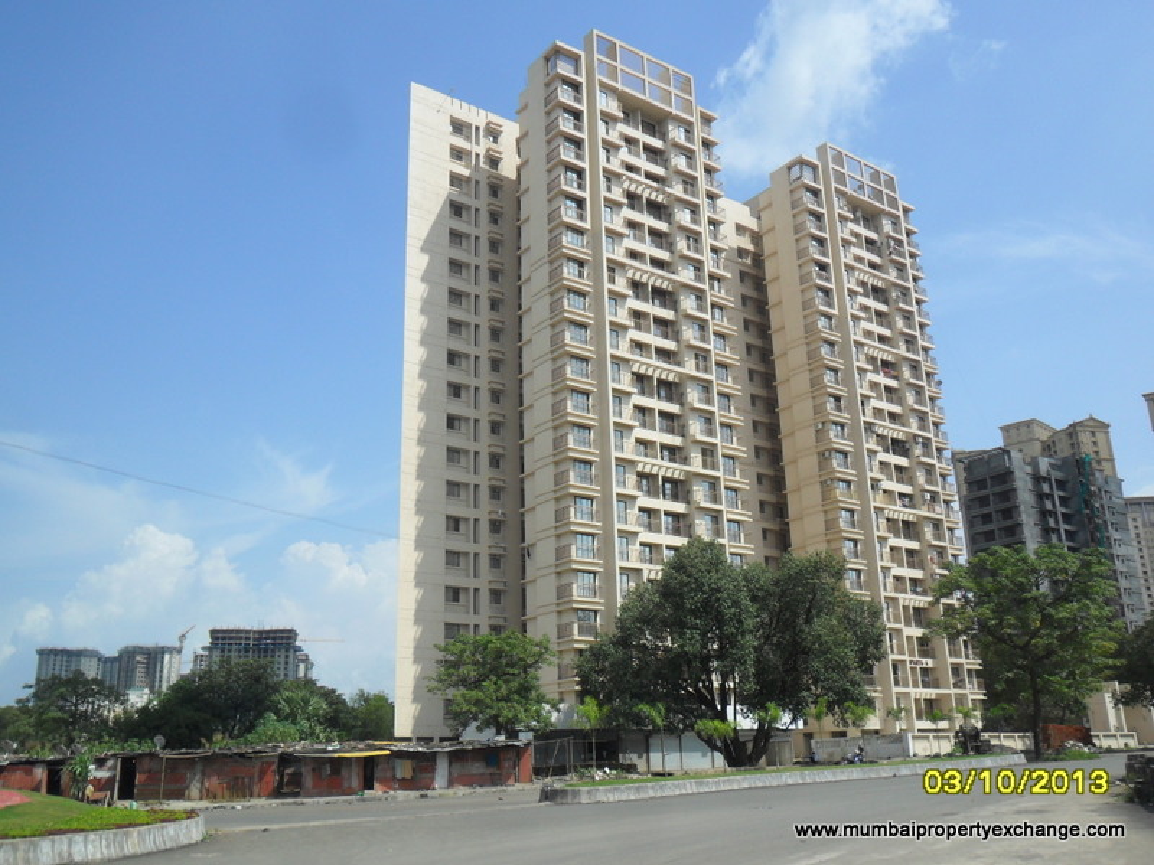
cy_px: 432
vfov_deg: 44.2
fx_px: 1067
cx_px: 577
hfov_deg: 56.8
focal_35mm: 32
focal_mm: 5.7
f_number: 9.4
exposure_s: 1/180
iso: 100
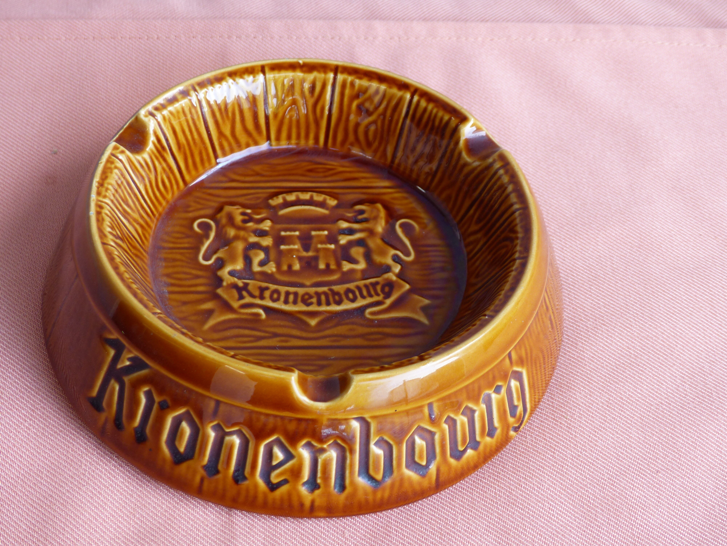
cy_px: 273
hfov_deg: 29.4
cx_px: 364
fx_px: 1386
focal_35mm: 66
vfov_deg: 22.3
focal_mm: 11.9
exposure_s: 1/60
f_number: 2.8
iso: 100
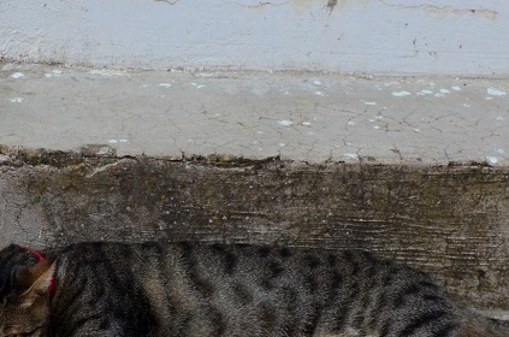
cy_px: 243
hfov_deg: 24.0
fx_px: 1199
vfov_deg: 15.9
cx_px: 250
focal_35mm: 85
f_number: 5.6
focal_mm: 24
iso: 2000
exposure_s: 1/500
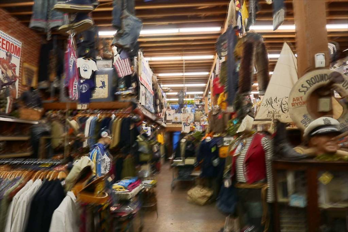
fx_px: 232
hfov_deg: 73.7
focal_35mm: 24
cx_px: 174
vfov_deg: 53.2
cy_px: 116
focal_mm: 10.9
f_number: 1.7
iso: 320
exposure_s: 1/60
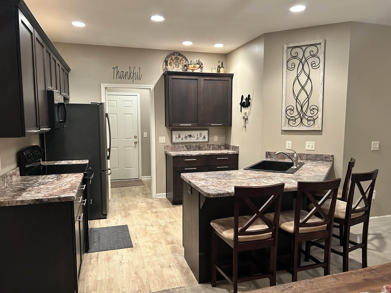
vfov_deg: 53.1
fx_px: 294
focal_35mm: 26
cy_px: 146
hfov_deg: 67.3
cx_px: 196
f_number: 1.5
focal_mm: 5.7
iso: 400
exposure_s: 1/40
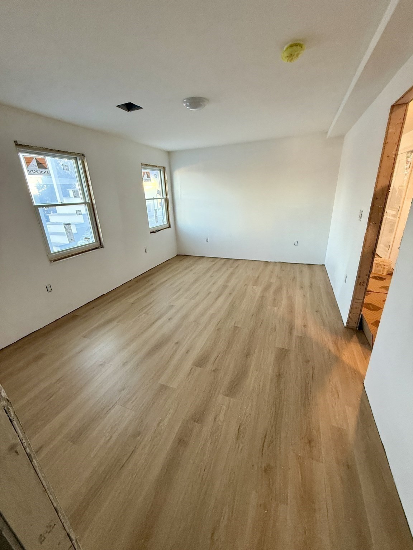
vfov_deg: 102.1
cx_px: 206
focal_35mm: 14
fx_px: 223
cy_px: 275
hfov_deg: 85.7
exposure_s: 1/120
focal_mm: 2.22
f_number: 2.2
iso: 250
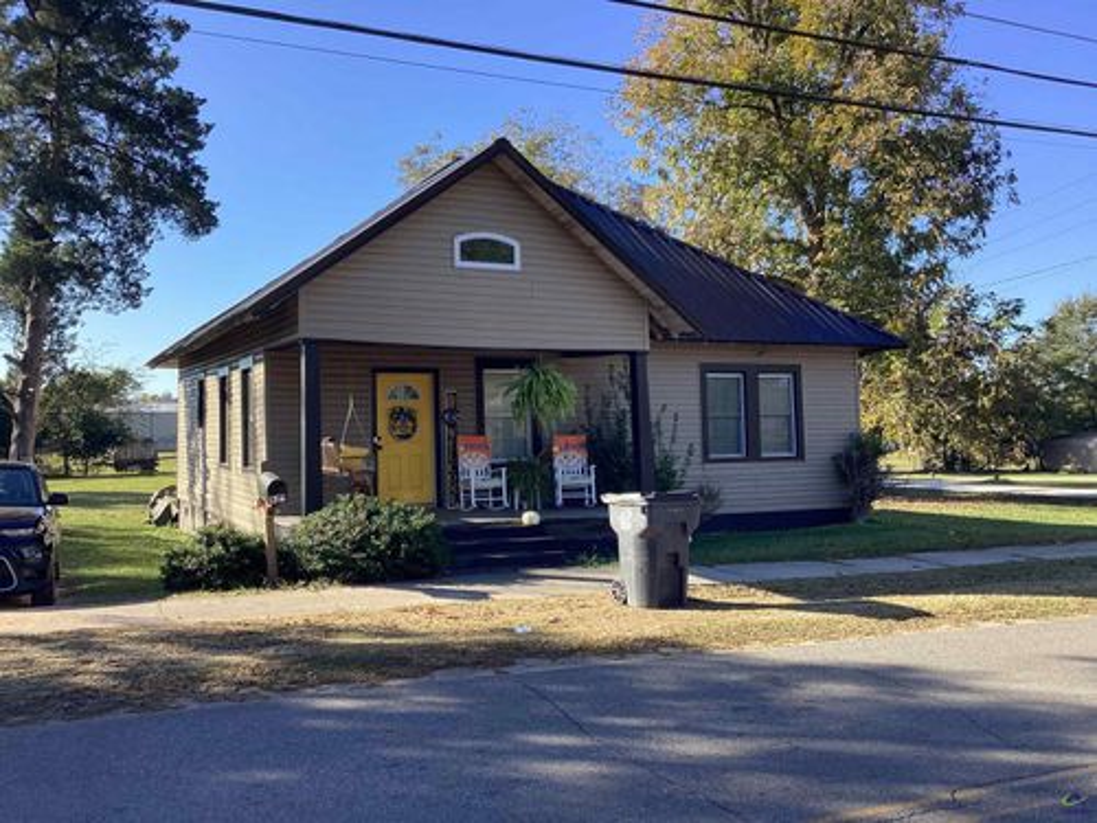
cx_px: 548
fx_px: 982
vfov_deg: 45.4
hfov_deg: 58.4
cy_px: 412
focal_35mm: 31
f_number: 2.4
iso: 25
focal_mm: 3.3
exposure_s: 1/362
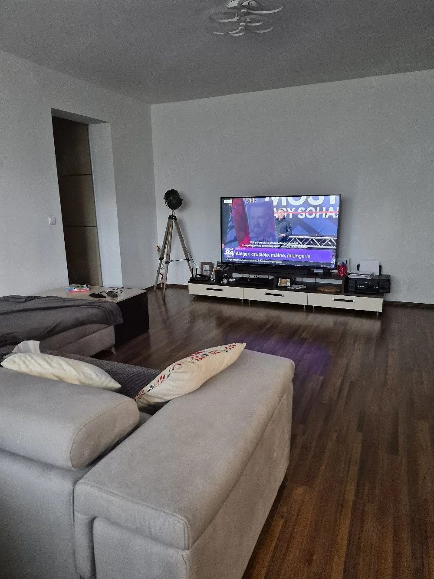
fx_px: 384
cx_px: 217
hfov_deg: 58.9
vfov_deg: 73.9
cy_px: 290
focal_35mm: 23
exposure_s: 1/100
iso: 1000
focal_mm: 5.4
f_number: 1.8
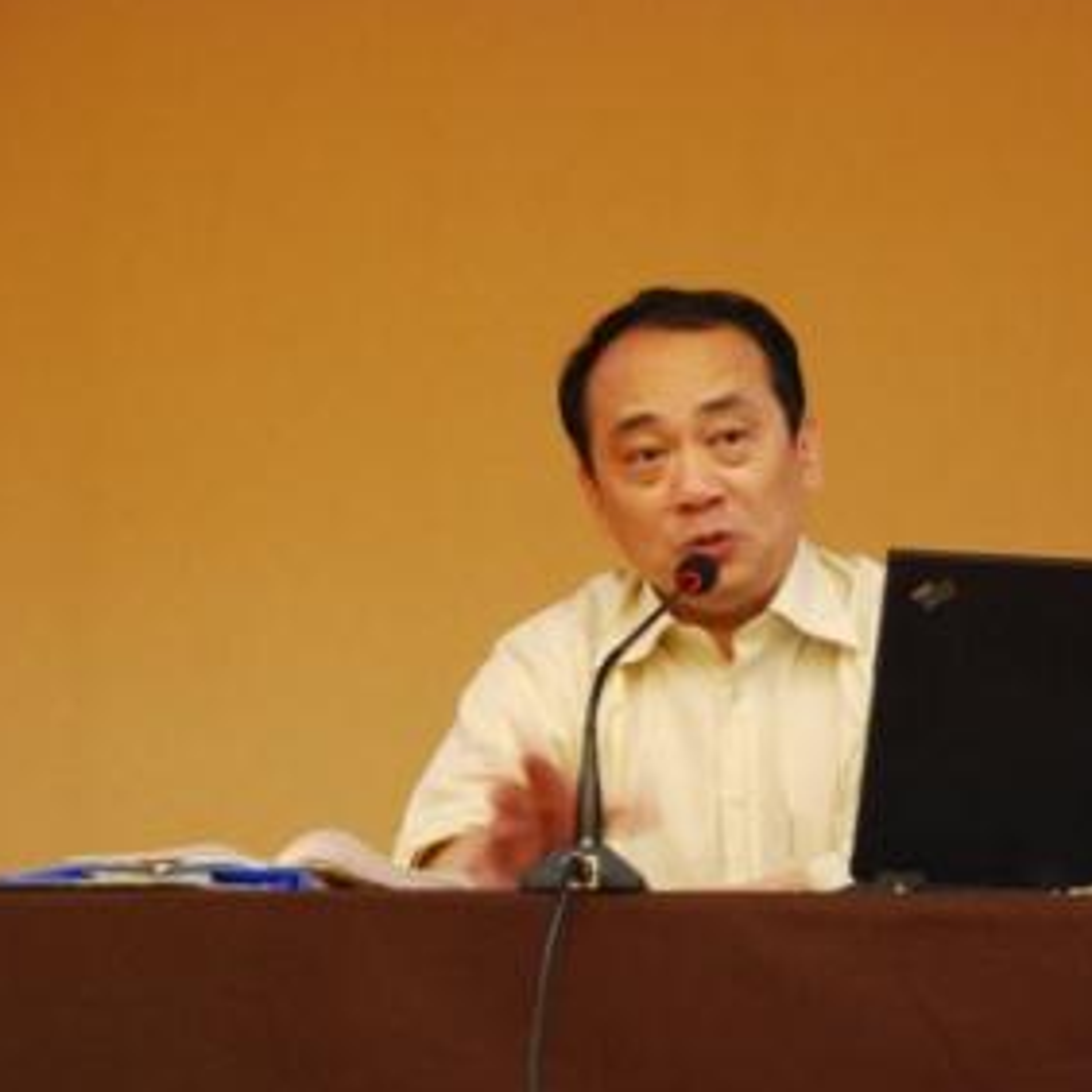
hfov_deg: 10.5
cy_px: 565
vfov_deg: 10.5
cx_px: 701
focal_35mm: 166
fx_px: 5925
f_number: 5.3
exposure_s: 1/15
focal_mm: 82
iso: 1600
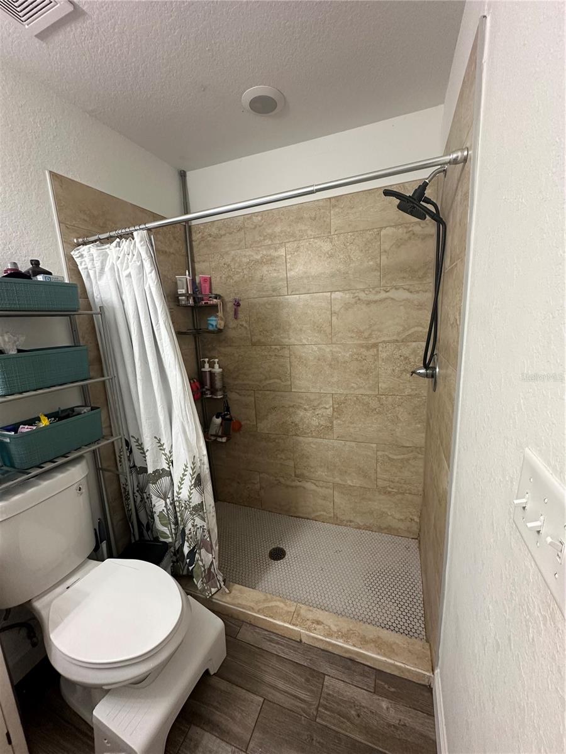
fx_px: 305
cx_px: 283
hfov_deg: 85.7
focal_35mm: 14
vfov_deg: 102.1
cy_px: 377
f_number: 2.2
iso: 250
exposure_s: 1/120
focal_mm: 2.22
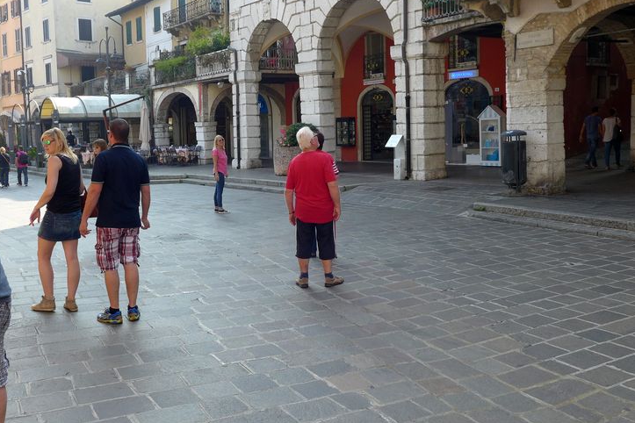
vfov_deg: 38.8
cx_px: 275
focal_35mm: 34
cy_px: 191
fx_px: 600
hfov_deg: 55.6
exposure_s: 1/320
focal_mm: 4.7
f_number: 2.8
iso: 80
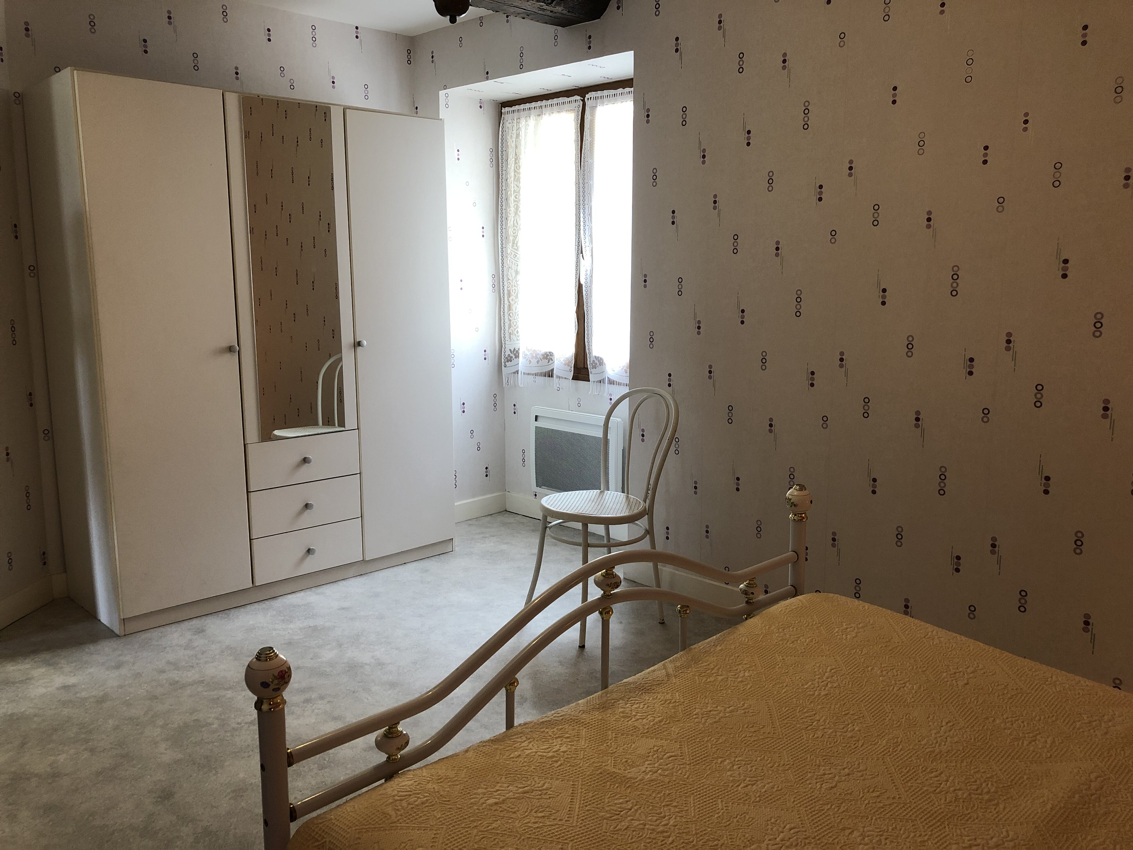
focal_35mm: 28
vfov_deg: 49.7
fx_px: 916
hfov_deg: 63.4
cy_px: 425
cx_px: 566
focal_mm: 3.99
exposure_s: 1/20
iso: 32
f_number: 1.8
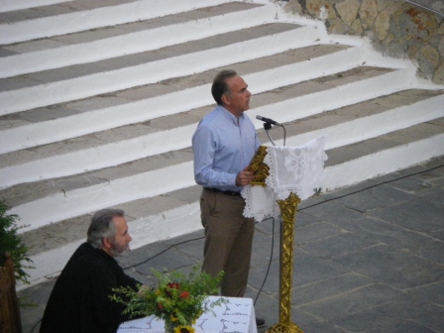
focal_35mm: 147
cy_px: 166
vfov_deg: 10.1
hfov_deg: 13.4
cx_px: 222
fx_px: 1885
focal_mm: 24.2
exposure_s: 1/25
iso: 800
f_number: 4.3
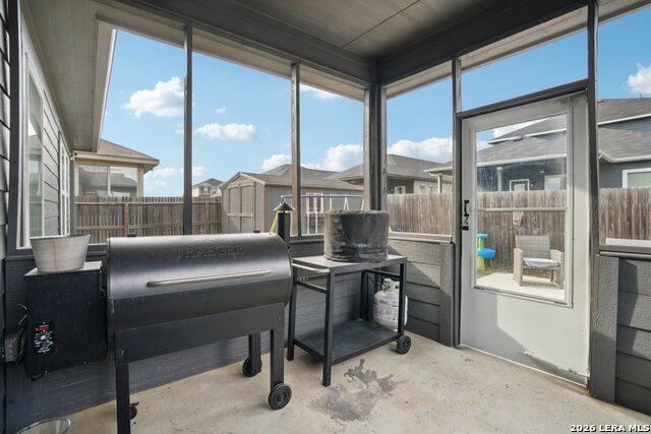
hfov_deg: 96.7
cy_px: 217
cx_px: 326
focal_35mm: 16
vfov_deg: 73.8
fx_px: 289
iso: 200
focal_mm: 16
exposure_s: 1/90
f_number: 8
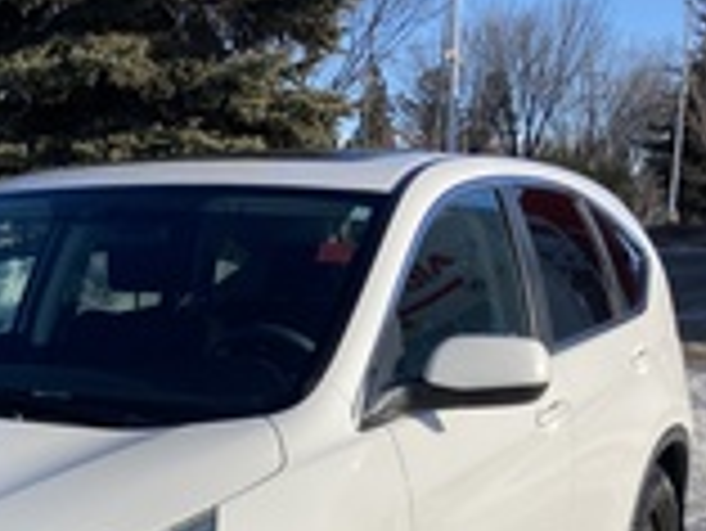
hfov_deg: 25.0
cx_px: 45
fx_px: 1531
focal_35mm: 75
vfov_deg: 18.7
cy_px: 614
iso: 20
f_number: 1.8
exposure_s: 1/1656
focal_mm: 3.99
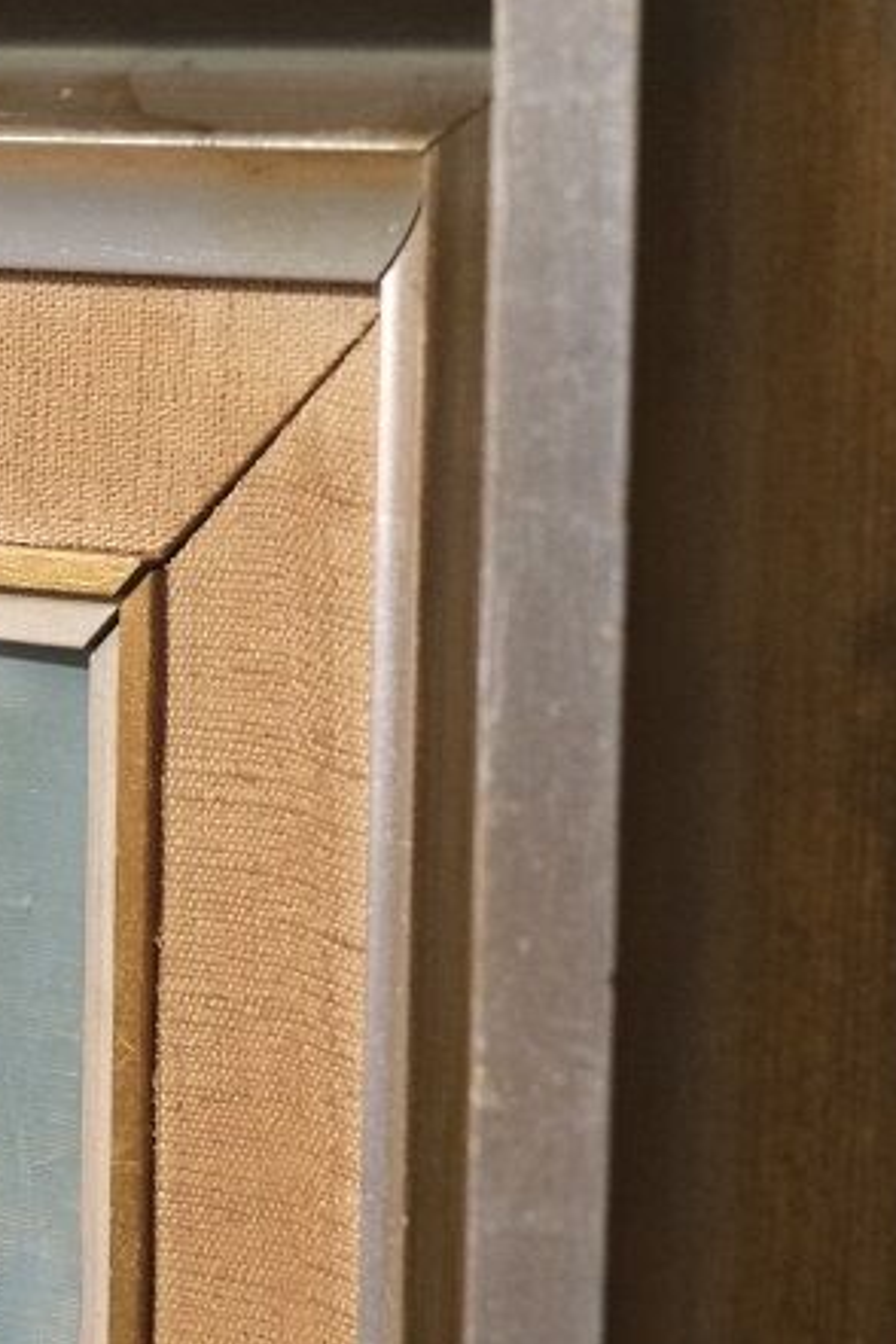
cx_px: 271
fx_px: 4741
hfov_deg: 10.8
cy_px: 731
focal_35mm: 127
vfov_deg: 16.1
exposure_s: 1/42
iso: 2500
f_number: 4
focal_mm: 29.2
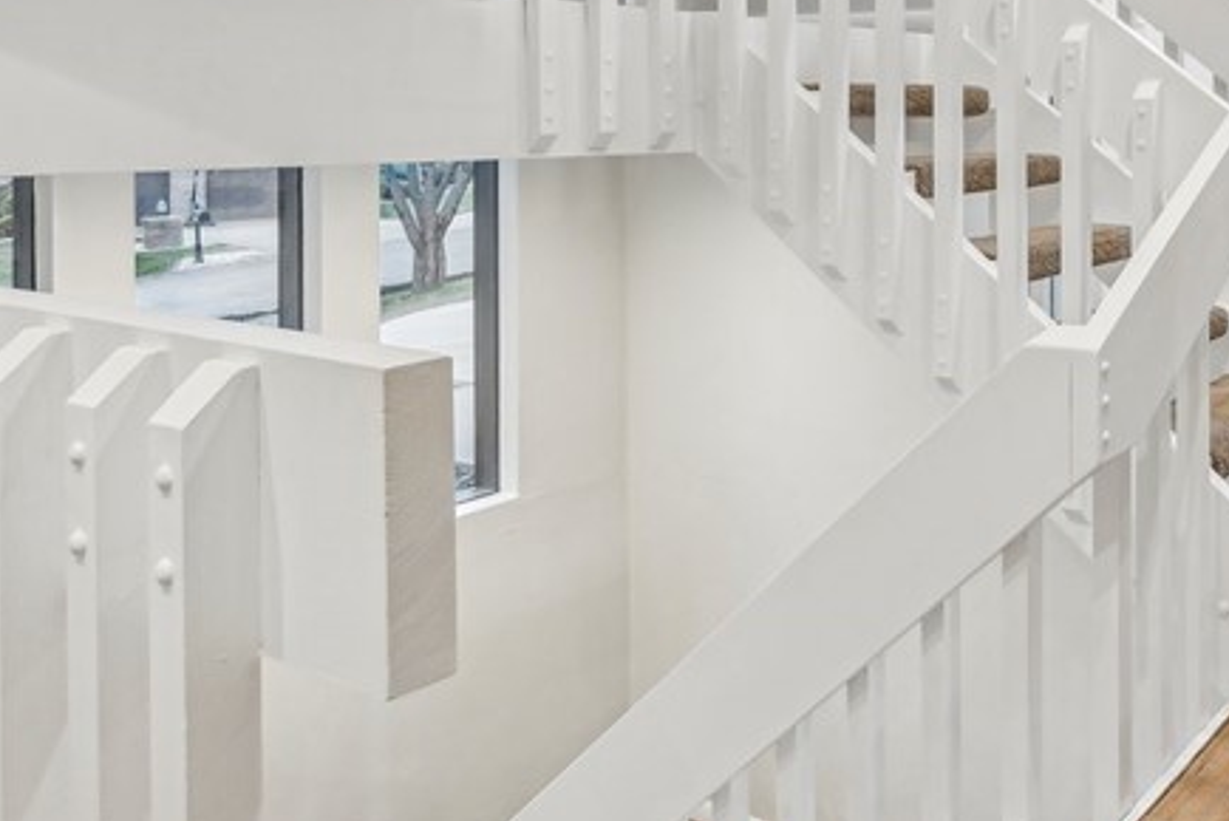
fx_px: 1196
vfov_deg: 36.1
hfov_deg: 48.6
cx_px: 1106
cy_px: 119
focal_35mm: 35
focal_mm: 14
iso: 50
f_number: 11
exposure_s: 1/2.5
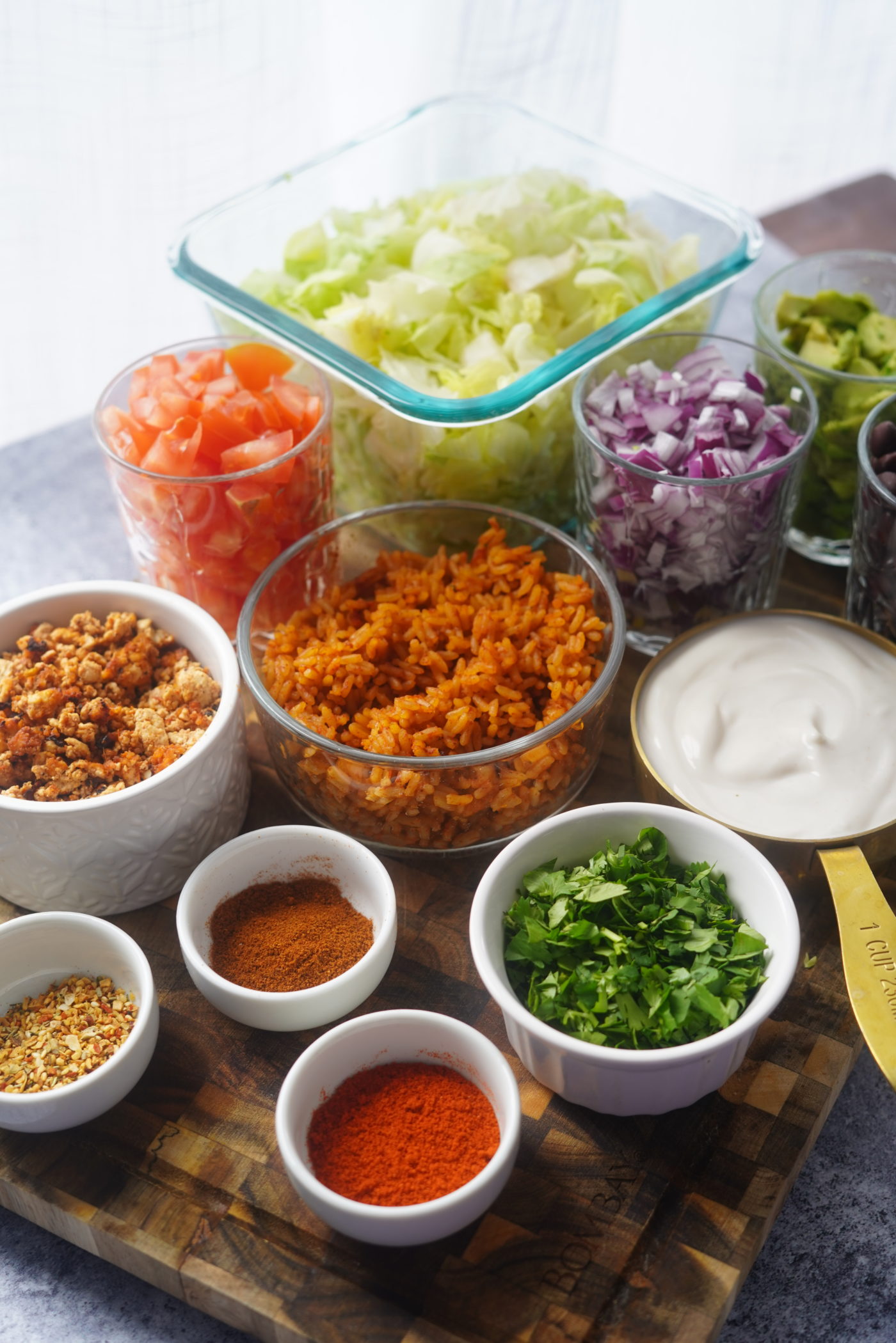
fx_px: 1867
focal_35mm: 50
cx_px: 448
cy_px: 672
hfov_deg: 27.0
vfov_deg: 39.6
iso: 200
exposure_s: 1/60
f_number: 4
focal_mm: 50
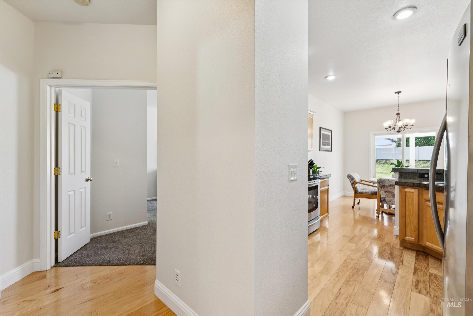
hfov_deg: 97.5
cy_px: 158
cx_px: 236
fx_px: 208
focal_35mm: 16
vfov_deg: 74.4
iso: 400
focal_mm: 15.8
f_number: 13
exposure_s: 1/6
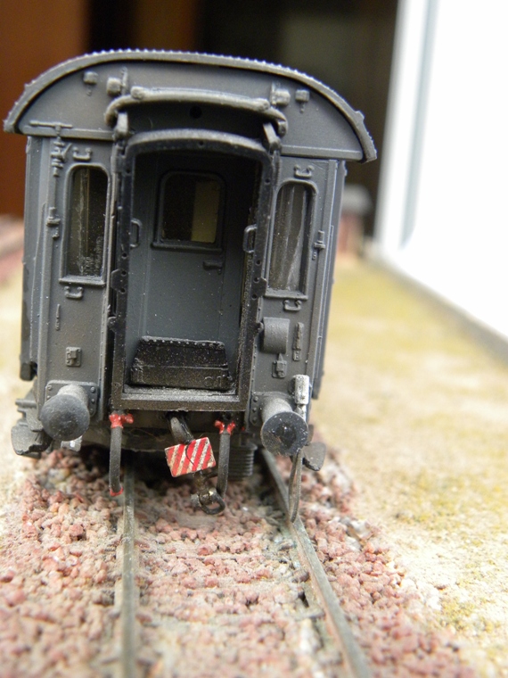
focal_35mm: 46
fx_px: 900
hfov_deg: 31.5
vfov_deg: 41.2
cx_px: 254
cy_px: 339
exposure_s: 1/71.6
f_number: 3.2
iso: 364
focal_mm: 8.2
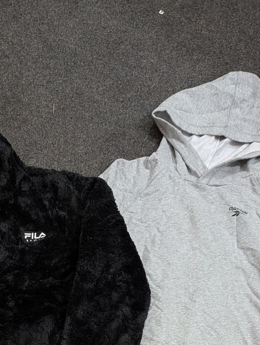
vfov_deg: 23.3
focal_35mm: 70
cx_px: -8
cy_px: 491
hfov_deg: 20.3
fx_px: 699
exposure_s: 1/83.4
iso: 528
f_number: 1.85
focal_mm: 6.81
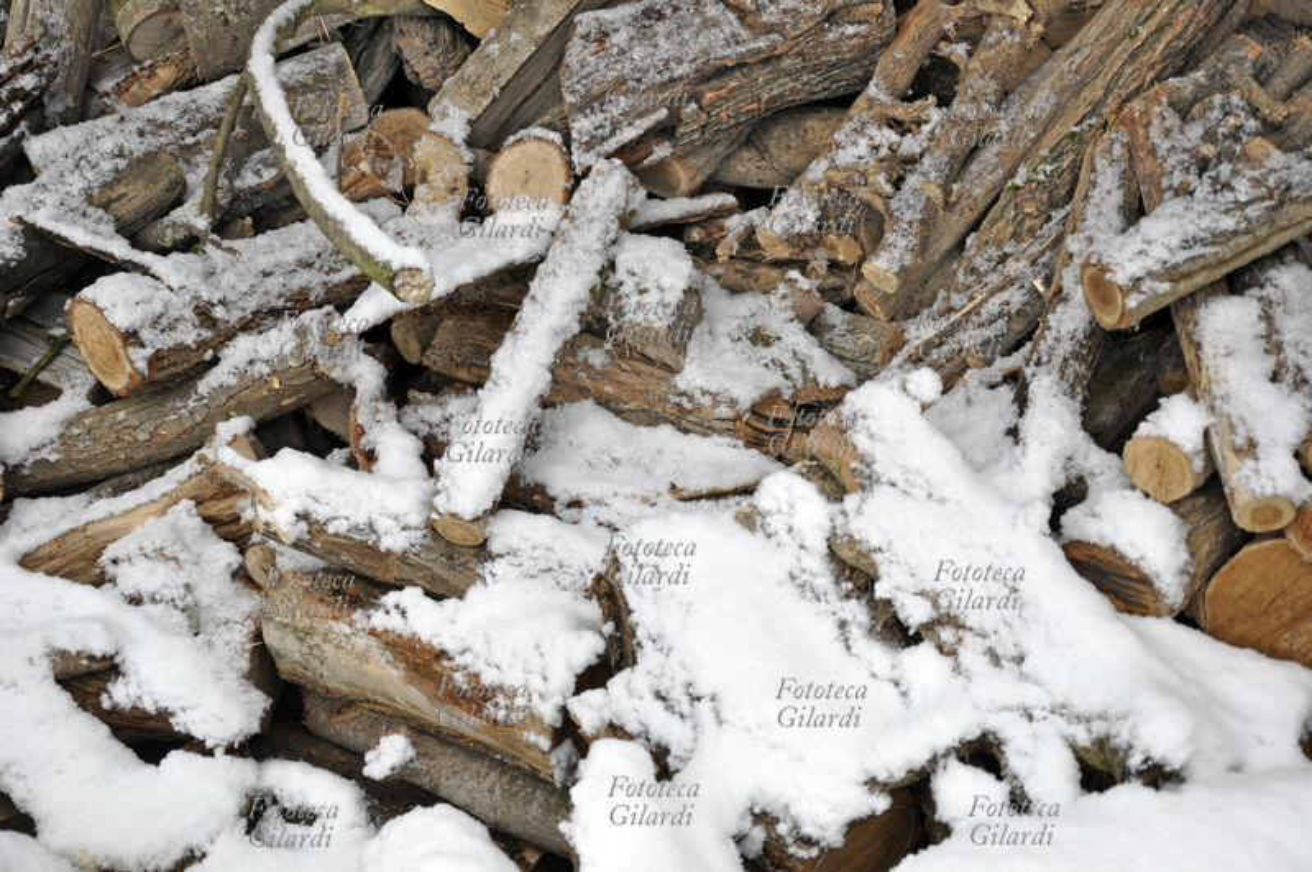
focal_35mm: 72
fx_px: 2621
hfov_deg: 28.1
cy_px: 436
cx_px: 656
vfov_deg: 18.9
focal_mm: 48
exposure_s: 1/200
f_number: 7.1
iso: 640
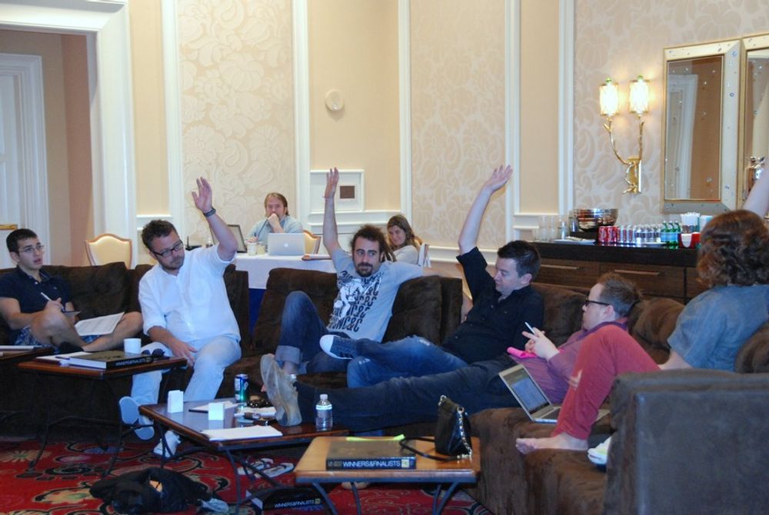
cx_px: 384
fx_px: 1412
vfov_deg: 20.7
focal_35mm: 66
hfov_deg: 30.5
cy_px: 258
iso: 1600
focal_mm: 44
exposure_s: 1/60
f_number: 5.6
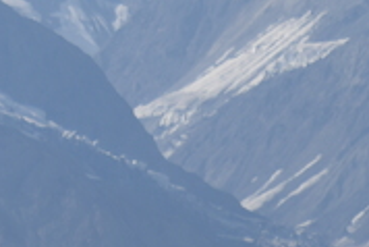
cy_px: -401
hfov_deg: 1.0
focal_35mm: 2154
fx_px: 22096
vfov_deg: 0.6
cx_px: -29
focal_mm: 300
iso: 100
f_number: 6.3
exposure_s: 1/640
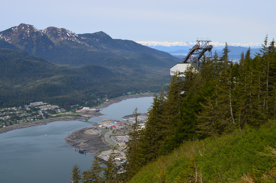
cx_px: 138
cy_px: 92
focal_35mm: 48
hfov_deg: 41.2
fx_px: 367
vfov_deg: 28.0
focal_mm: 32
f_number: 11
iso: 110
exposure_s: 1/125
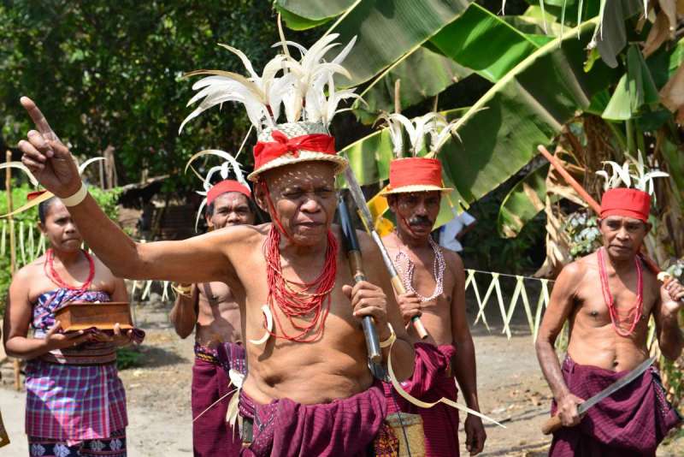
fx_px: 1330
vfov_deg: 19.5
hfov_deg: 28.8
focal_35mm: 70
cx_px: 342
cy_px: 228
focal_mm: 70
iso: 250
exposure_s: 1/320
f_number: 9
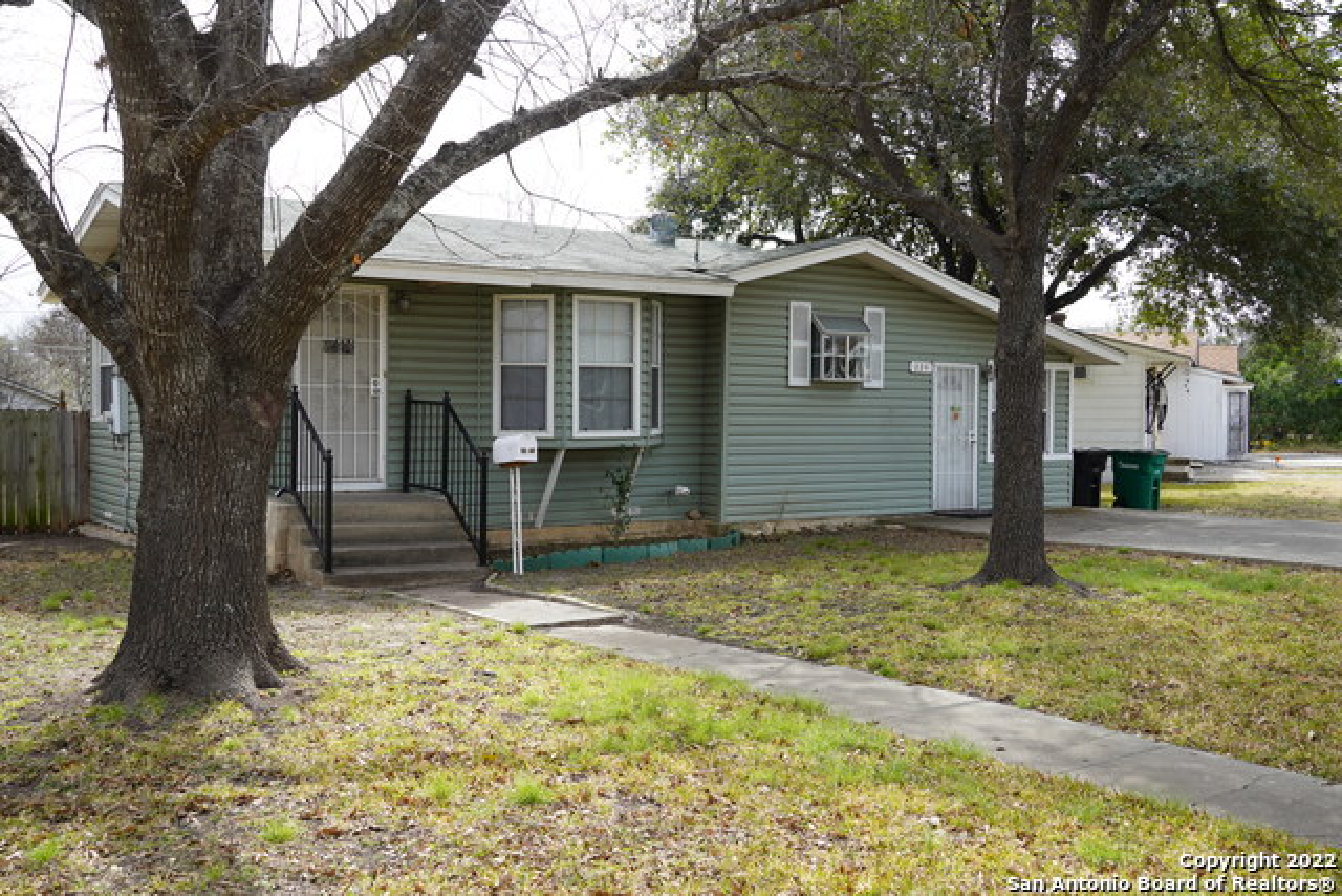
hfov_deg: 53.1
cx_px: 671
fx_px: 1342
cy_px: 448
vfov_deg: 36.9
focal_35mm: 36
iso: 100
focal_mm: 24
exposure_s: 1/250
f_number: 5
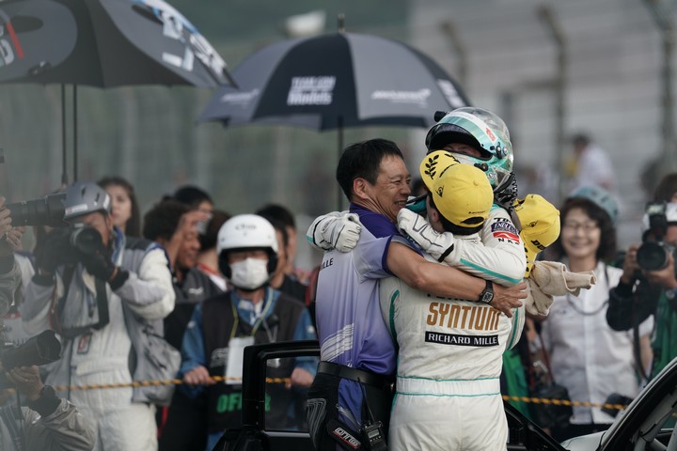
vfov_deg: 2.3
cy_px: 226
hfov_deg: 3.4
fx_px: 11282
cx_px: 338
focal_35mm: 600
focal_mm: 600
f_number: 8
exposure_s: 1/250
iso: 200
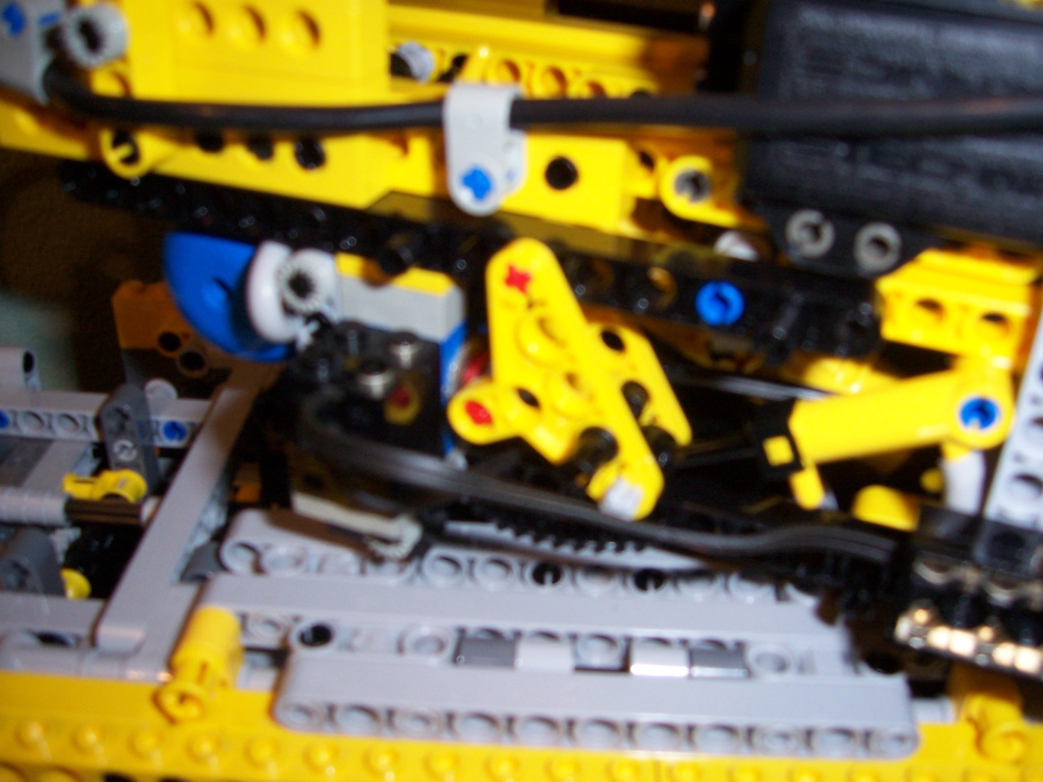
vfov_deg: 39.7
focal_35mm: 36
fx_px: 1085
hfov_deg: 51.4
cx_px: 522
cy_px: 391
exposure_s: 1/60
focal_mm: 6
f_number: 3
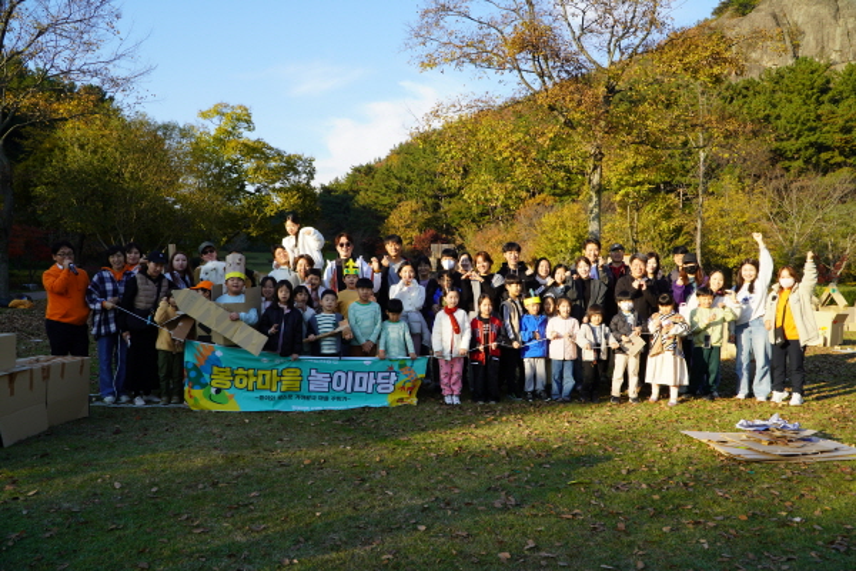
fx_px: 642
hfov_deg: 67.4
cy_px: 286
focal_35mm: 27
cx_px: 428
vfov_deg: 47.9
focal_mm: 18
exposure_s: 1/125
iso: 100
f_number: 8
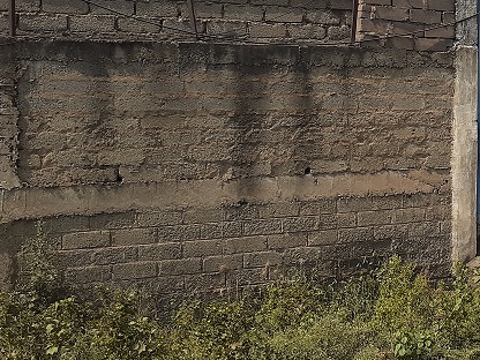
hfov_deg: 26.6
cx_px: 530
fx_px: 929
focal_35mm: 67
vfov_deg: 21.7
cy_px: 78
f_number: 1.9
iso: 40
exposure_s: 1/1923
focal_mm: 3.58
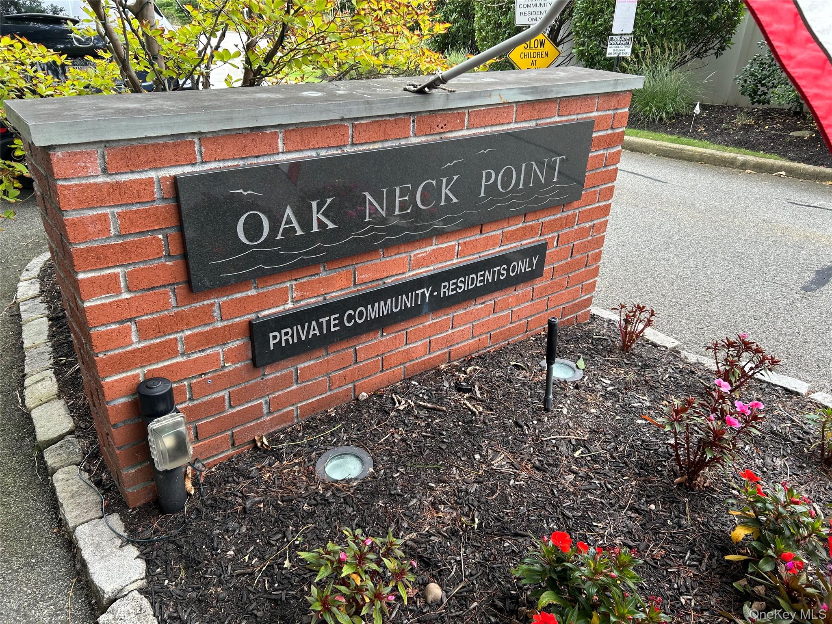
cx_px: 416
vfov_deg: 53.1
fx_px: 625
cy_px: 312
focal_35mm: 26
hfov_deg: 67.3
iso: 40
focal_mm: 5.7
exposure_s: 1/237
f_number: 1.5
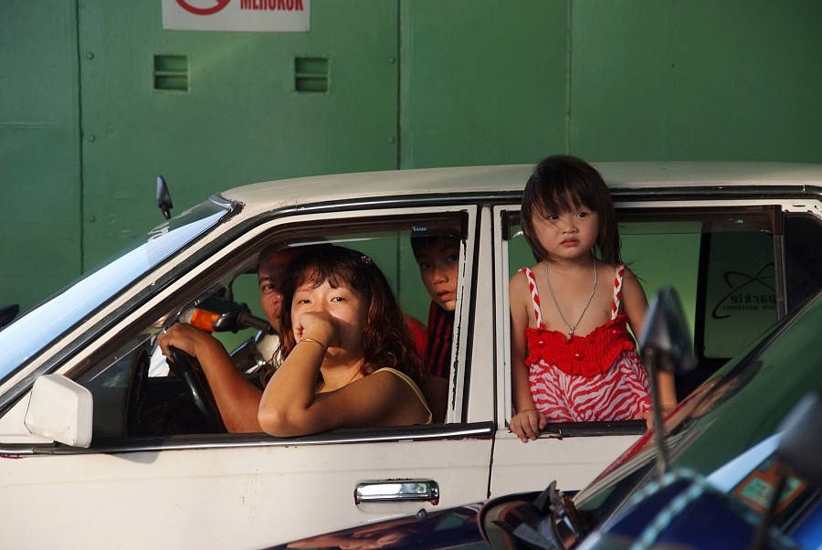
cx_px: 411
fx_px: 3268
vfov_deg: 9.6
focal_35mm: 143
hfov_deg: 14.3
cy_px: 275
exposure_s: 1/125
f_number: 5.6
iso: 200
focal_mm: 95
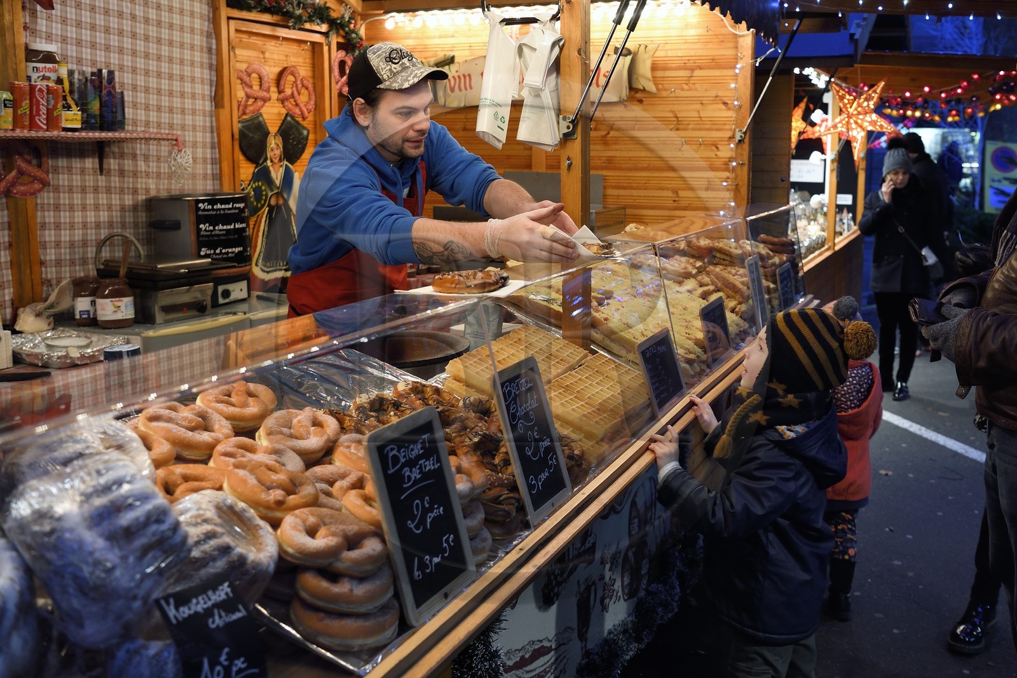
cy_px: 339
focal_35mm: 31
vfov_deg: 42.3
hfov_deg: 60.3
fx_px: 876
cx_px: 508
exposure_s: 1/50
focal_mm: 31
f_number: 4
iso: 800
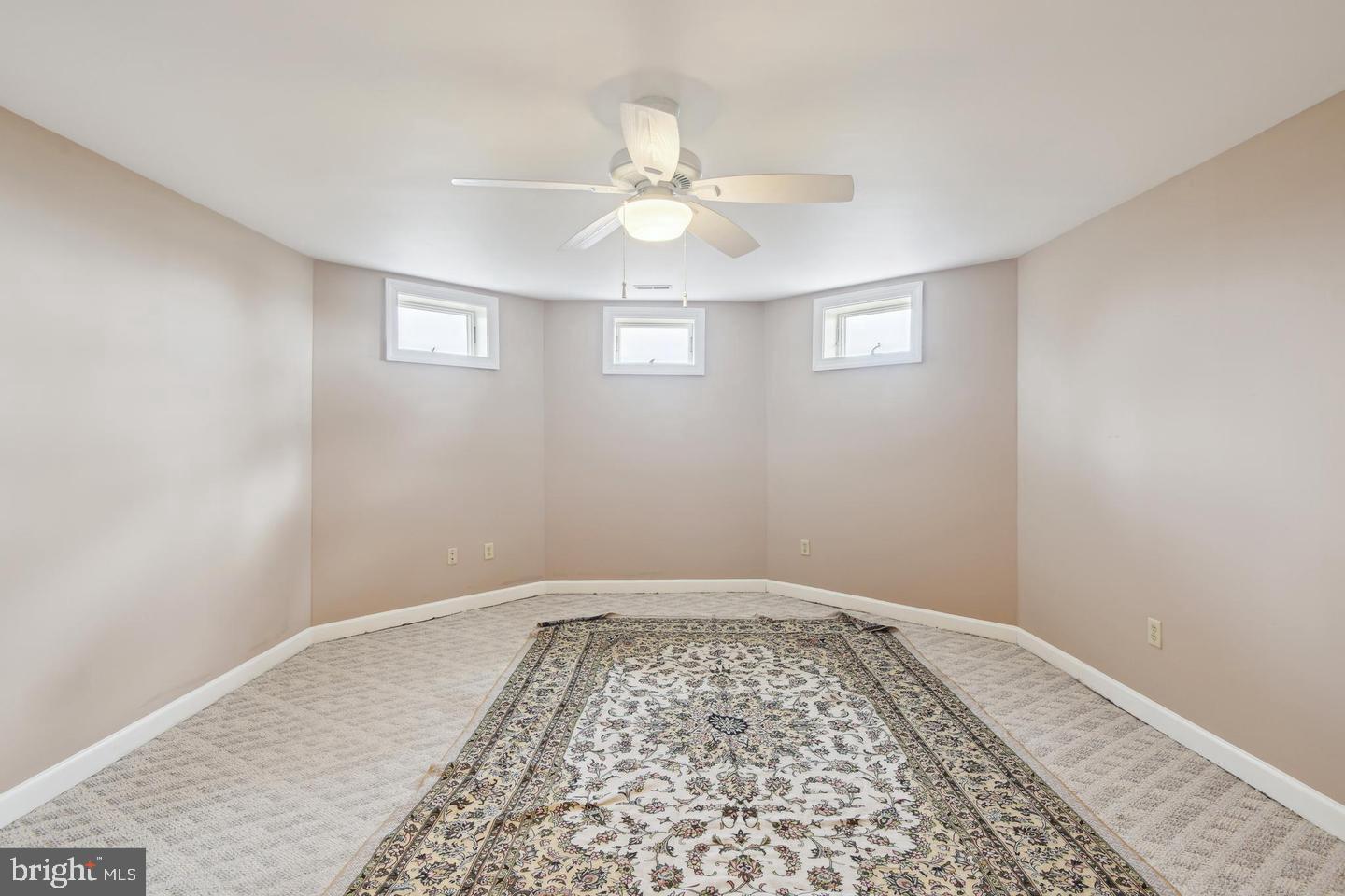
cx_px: 672
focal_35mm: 16
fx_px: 598
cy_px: 448
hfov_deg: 96.7
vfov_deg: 73.7
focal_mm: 16
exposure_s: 1/5
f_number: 8
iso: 200
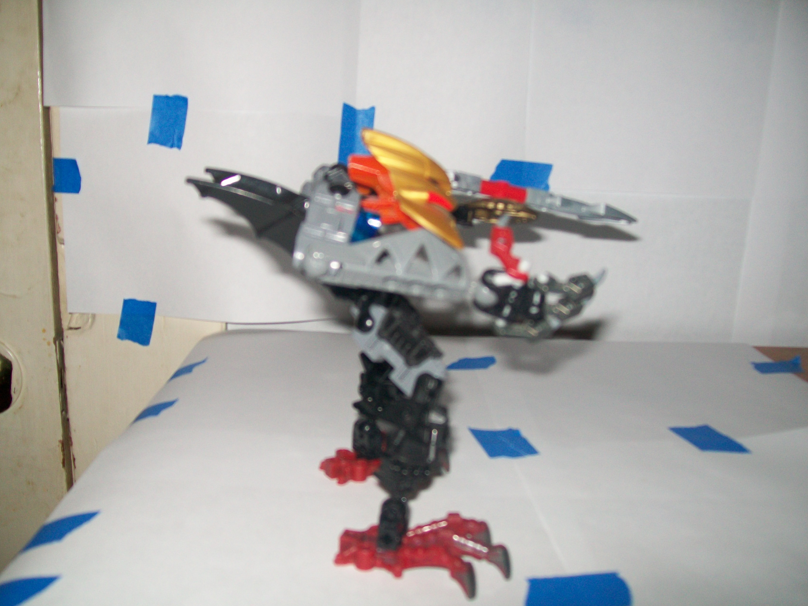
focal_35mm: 37
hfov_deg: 50.1
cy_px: 306
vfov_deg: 38.7
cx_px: 394
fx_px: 864
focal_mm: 6
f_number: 2.7
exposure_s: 1/125
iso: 64
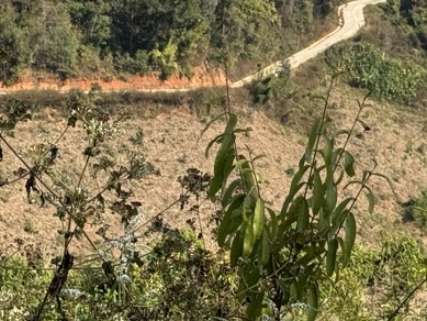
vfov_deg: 9.2
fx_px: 1950
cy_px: -126
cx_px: 380
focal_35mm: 158
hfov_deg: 12.4
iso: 64
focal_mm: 6.76
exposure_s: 1/3817
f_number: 1.78
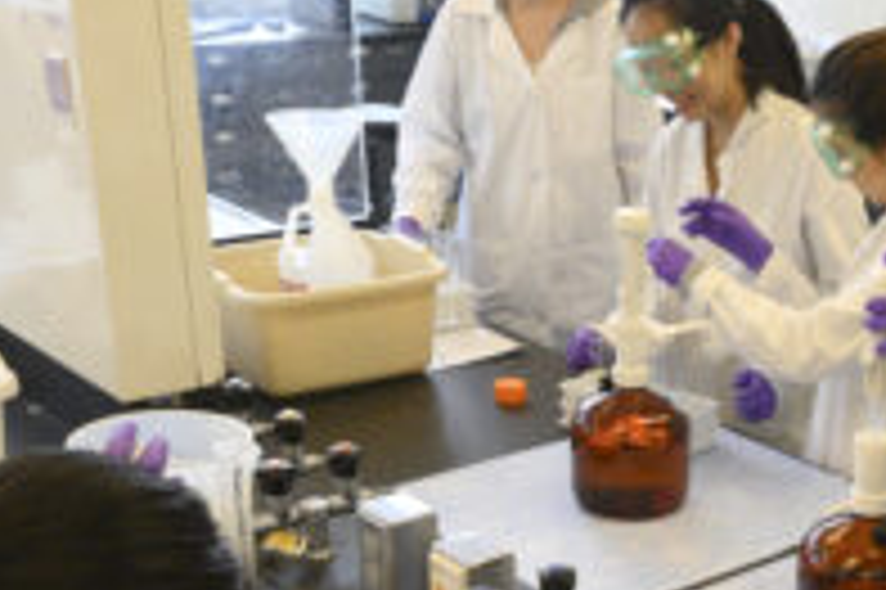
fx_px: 1721
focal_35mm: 70
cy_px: 633
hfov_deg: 27.4
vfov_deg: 18.7
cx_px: 855
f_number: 6.3
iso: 1600
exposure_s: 1/500
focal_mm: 18
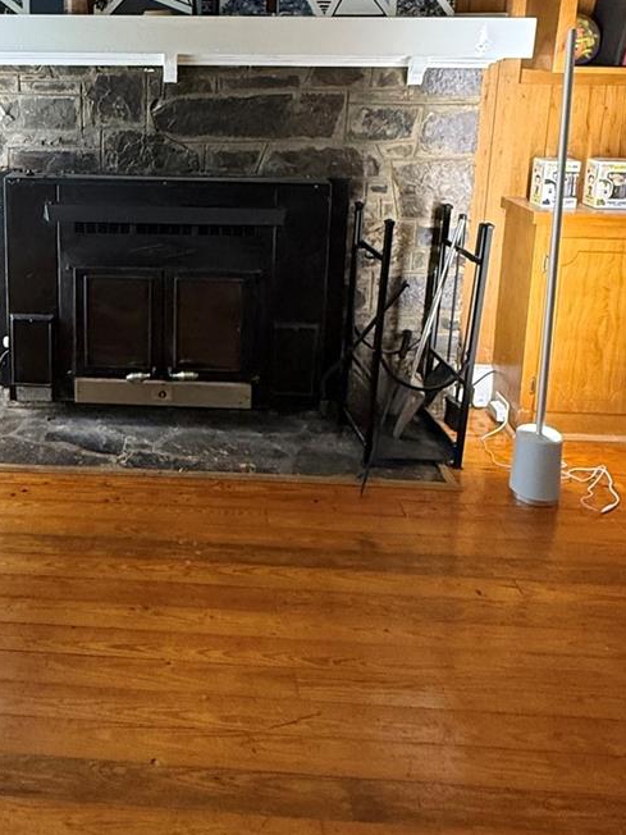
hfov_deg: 41.3
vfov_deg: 52.3
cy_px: 186
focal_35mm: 33
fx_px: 796
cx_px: 137
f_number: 2.2
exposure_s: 1/60
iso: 500
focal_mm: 2.22
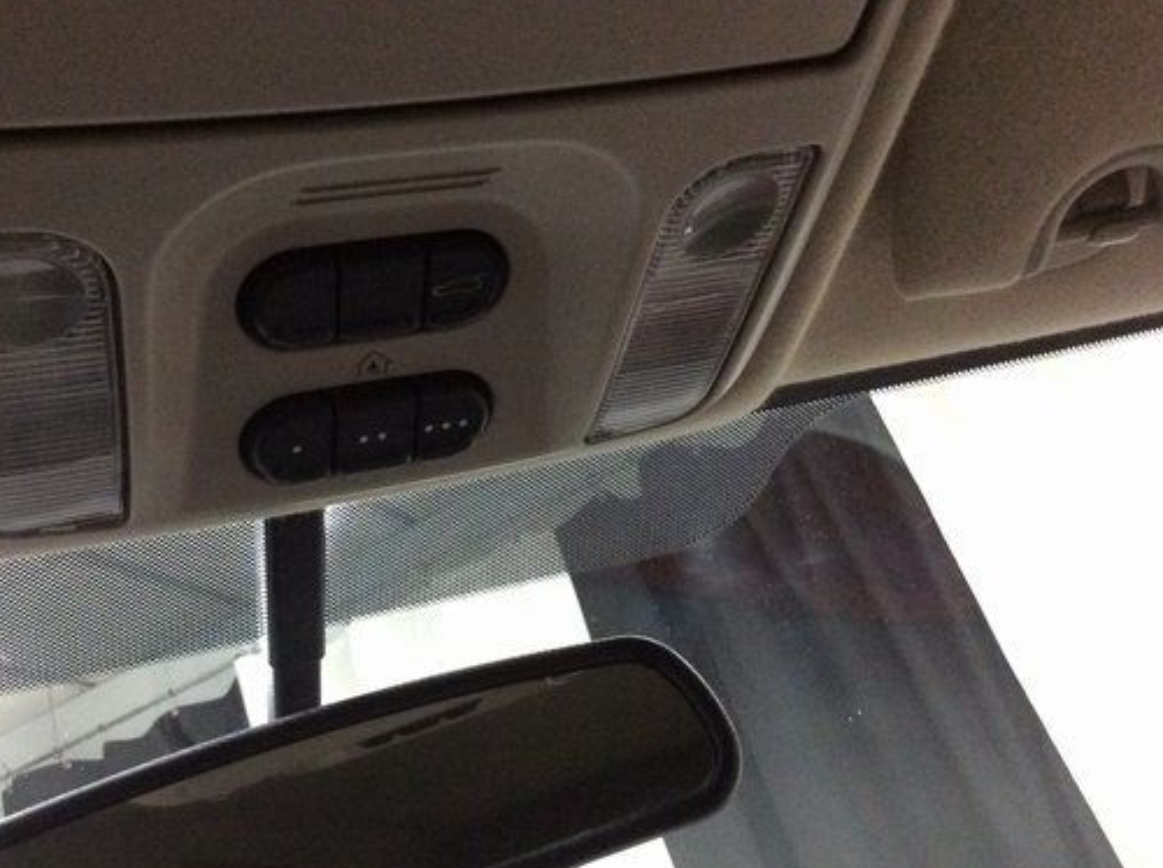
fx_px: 1375
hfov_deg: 45.5
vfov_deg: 35.0
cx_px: 442
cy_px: 377
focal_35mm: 41
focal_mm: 3.3
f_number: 2.4
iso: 320
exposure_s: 1/20
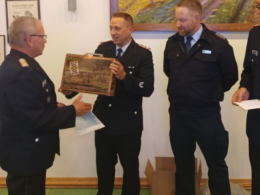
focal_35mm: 45
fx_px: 338
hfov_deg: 41.8
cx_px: 162
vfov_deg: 31.6
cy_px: 50
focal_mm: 5.24
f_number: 1.7
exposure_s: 1/25
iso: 1123
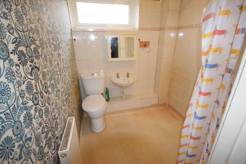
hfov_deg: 92.4
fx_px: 118
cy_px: 82
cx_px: 123
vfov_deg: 69.7
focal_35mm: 17
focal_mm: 11.5
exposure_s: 1/60
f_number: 4.2
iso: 1250
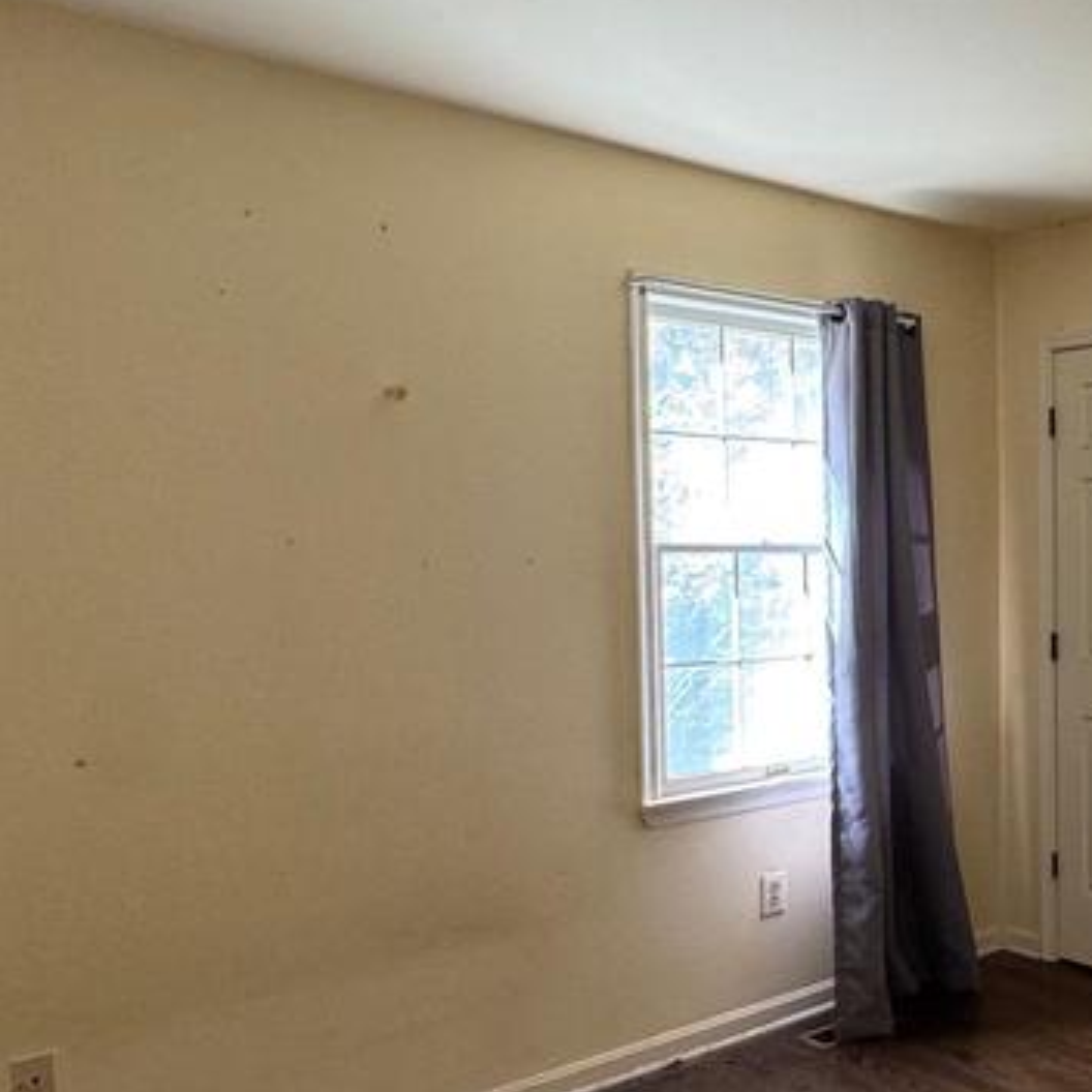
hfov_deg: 41.3
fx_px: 1285
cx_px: 1039
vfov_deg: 45.9
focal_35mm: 36
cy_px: 624
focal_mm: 2.22
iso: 200
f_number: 2.2
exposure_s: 1/60
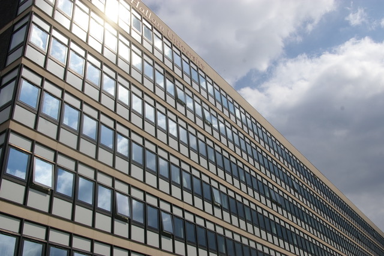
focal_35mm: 36
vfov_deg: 36.8
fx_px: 384
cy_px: 128
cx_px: 192
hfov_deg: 53.2
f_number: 9.5
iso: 200
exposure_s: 1/750
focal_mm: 24
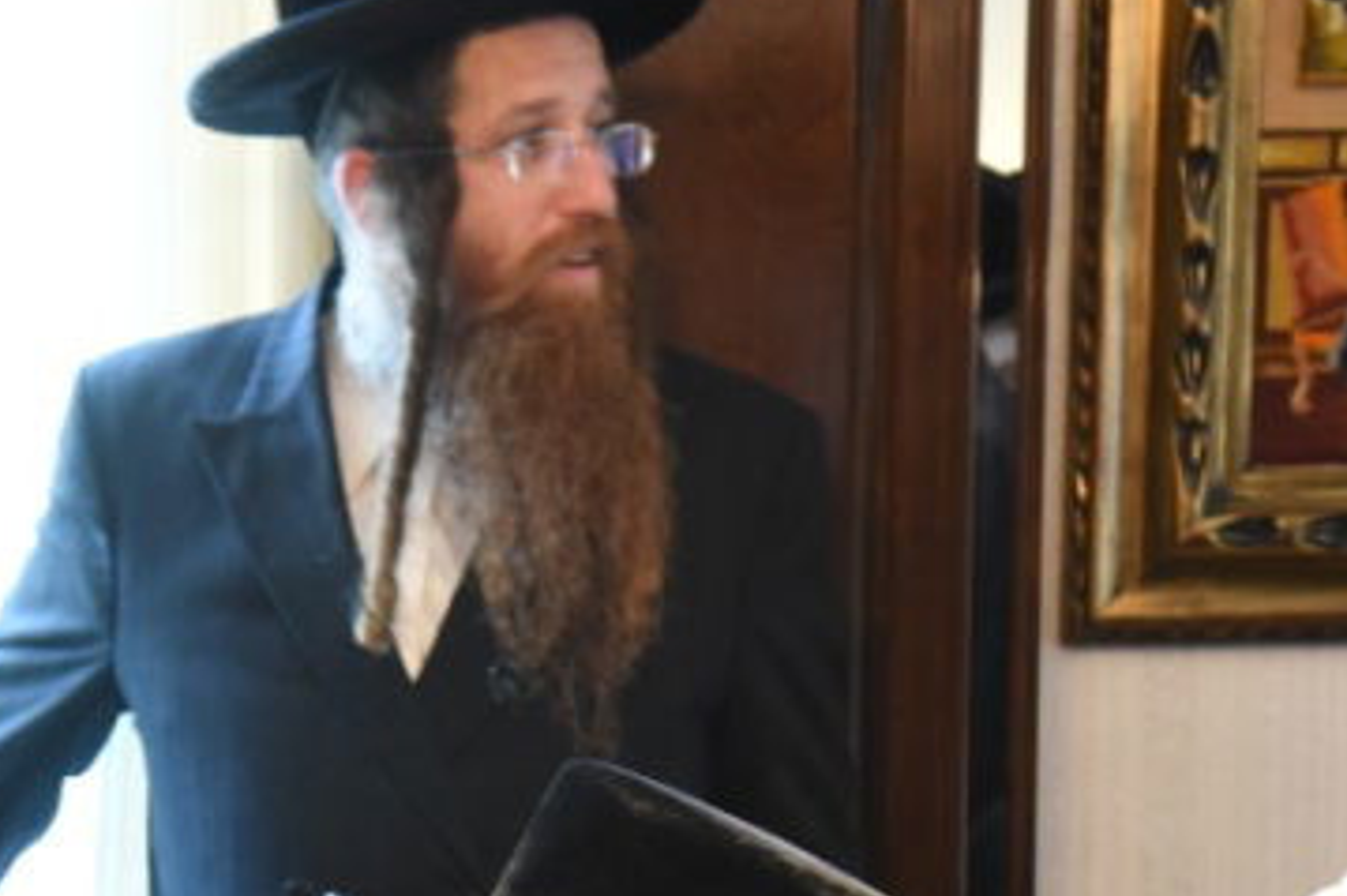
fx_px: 6619
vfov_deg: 7.7
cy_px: 1168
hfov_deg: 11.5
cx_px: 154
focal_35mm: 177
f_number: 5
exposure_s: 1/80
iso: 3200
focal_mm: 62
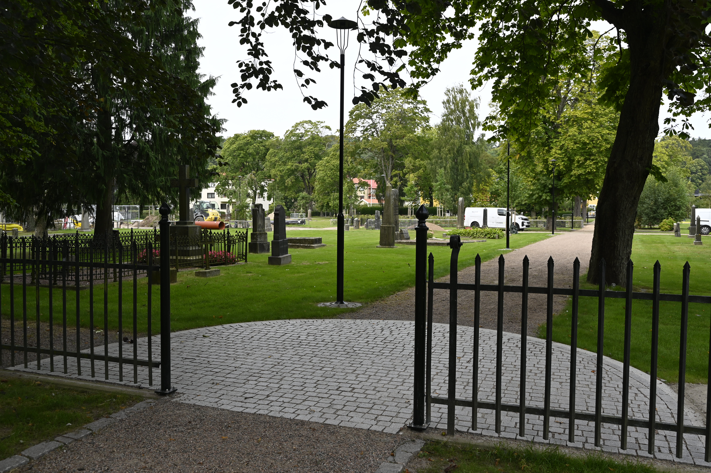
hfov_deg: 60.3
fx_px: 612
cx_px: 356
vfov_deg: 42.3
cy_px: 236
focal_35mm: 31
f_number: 5.6
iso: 140
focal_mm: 31
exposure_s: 1/250
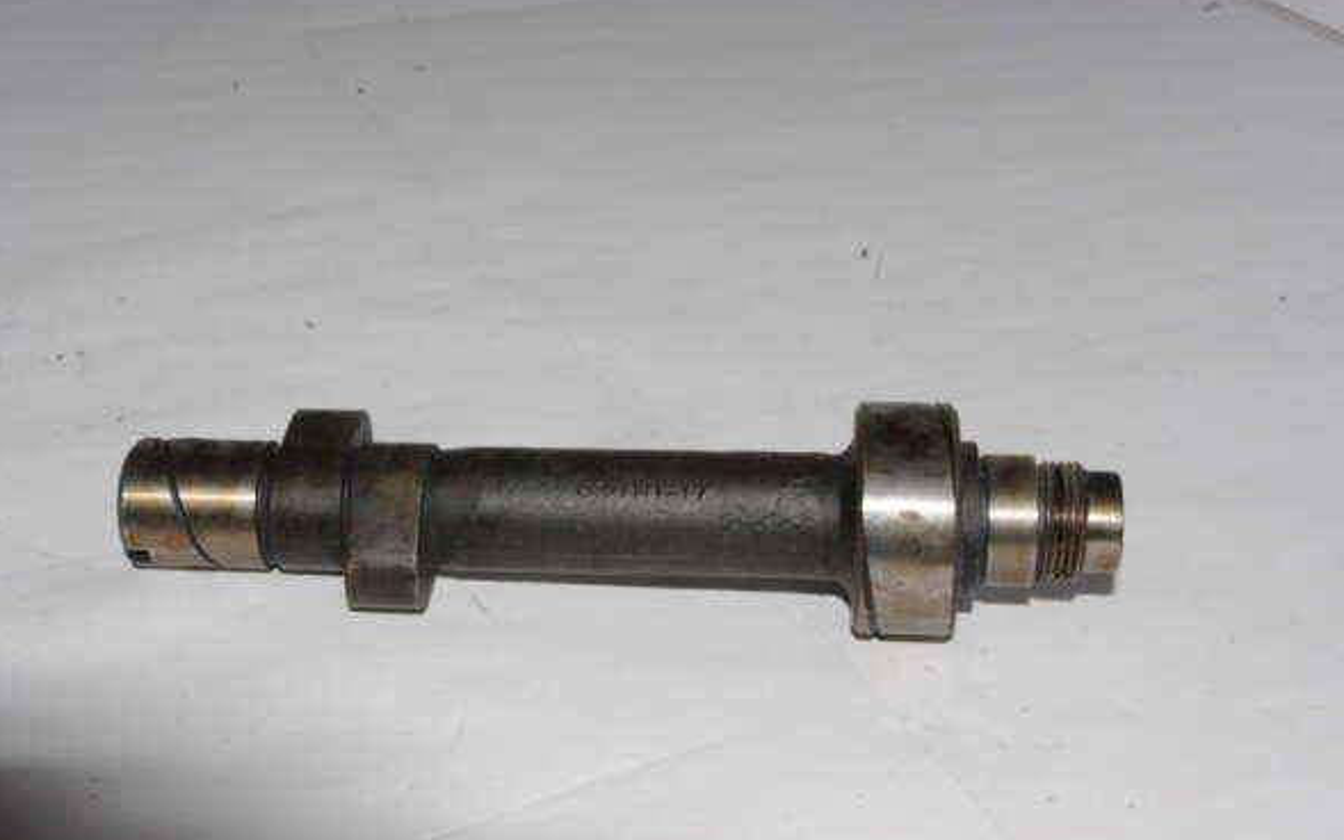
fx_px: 1978
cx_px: 678
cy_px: 443
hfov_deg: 37.5
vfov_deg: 24.0
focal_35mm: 54
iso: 800
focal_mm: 35
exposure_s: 1/45
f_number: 19
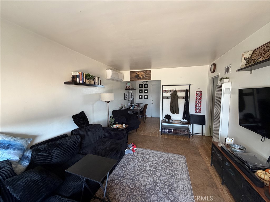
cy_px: 101
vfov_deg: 85.7
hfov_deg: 102.1
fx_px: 109
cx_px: 135
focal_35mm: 14
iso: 320
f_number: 2.2
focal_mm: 2.22
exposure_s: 1/121
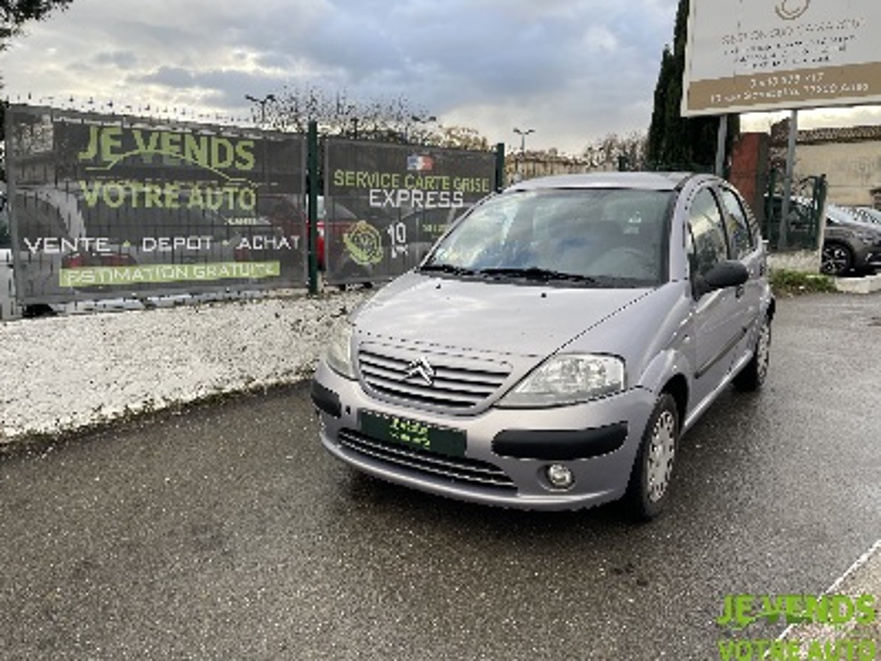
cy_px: 335
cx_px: 429
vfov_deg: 53.1
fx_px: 662
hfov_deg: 67.3
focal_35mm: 26
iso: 32
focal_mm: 5.1
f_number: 1.6
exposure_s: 1/470
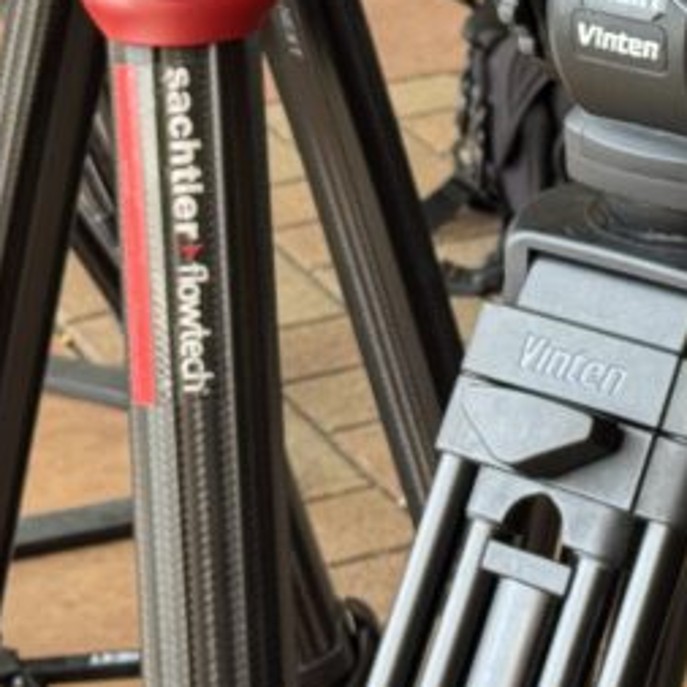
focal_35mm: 172
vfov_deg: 9.9
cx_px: 323
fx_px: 3862
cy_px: -274
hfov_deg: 10.2
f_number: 1.78
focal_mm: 6.76
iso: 125
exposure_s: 1/60
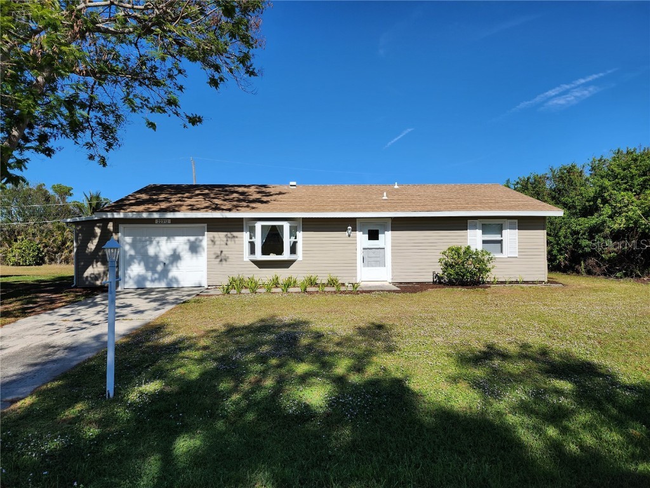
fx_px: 432
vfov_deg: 58.9
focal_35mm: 23
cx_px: 325
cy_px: 244
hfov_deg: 73.9
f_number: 1.8
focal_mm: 6.4
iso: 12
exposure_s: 1/1636
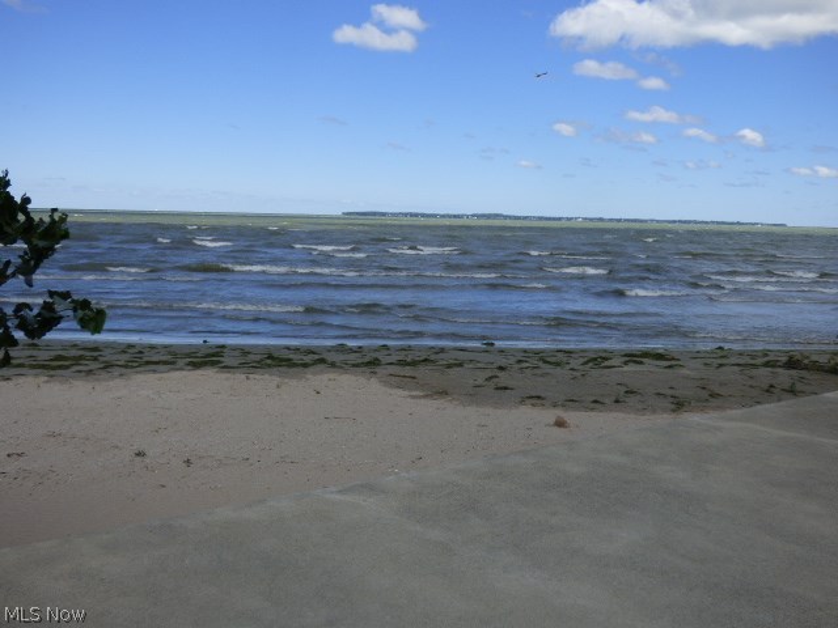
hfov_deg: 51.4
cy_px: 314
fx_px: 872
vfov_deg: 39.7
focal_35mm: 36
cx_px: 419
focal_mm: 6.18
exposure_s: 1/1300
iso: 100
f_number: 3.4
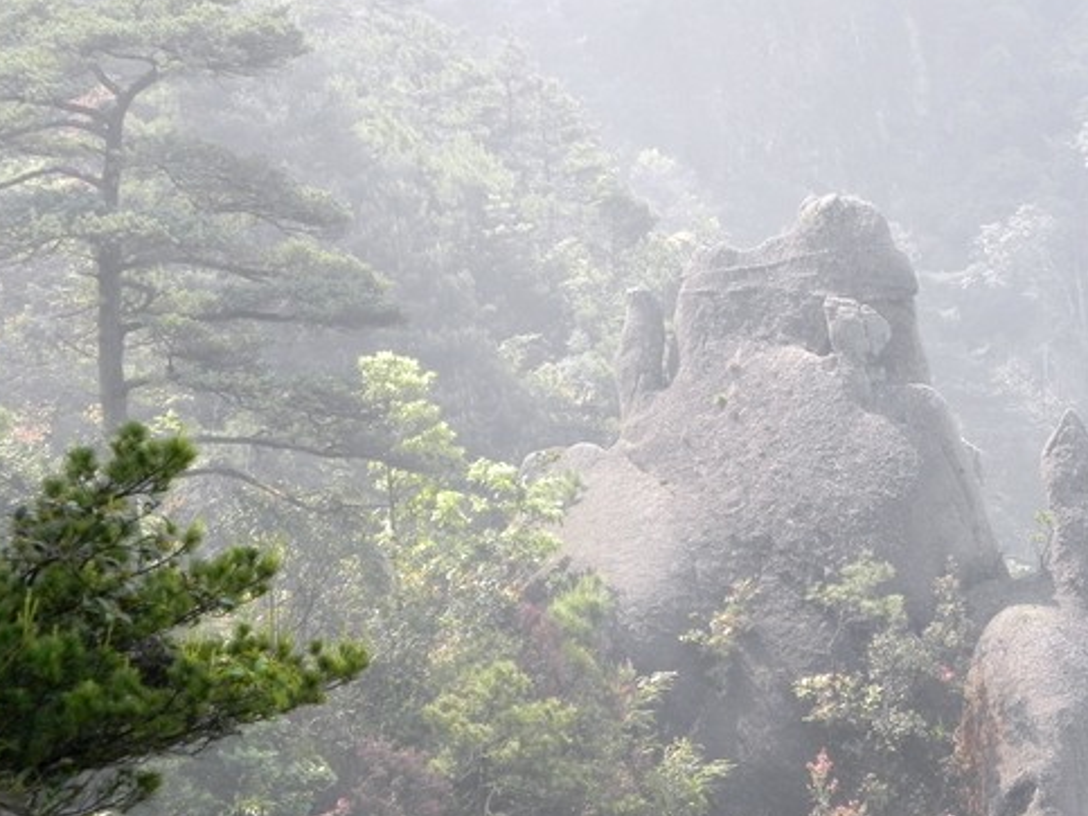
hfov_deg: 10.6
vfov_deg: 7.9
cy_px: 447
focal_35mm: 187
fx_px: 5876
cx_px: 723
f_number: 5
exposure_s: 1/242
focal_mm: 23
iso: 160
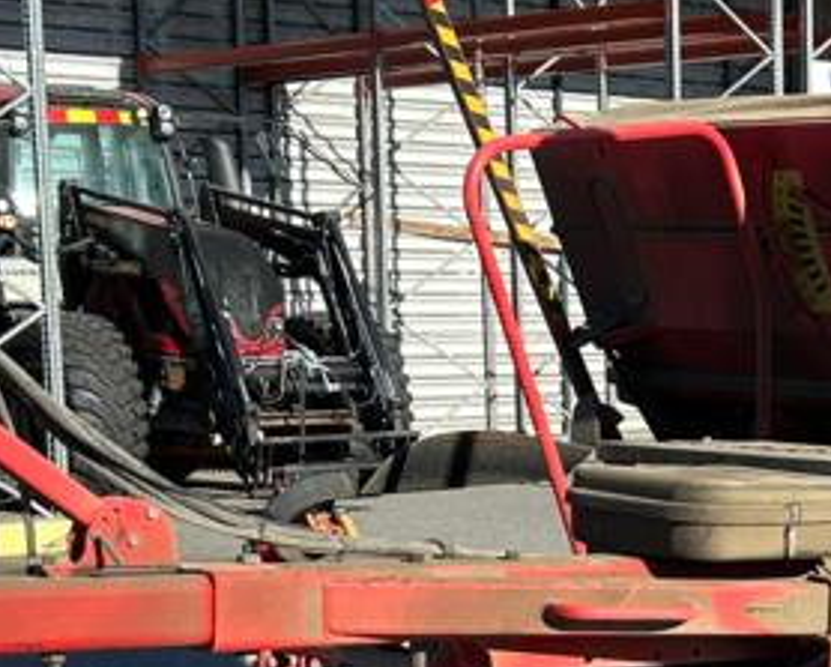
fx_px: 2487
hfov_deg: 18.2
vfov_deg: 15.1
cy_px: 634
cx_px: 931
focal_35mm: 101
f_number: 1.5
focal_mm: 5.7
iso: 50
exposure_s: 1/2208
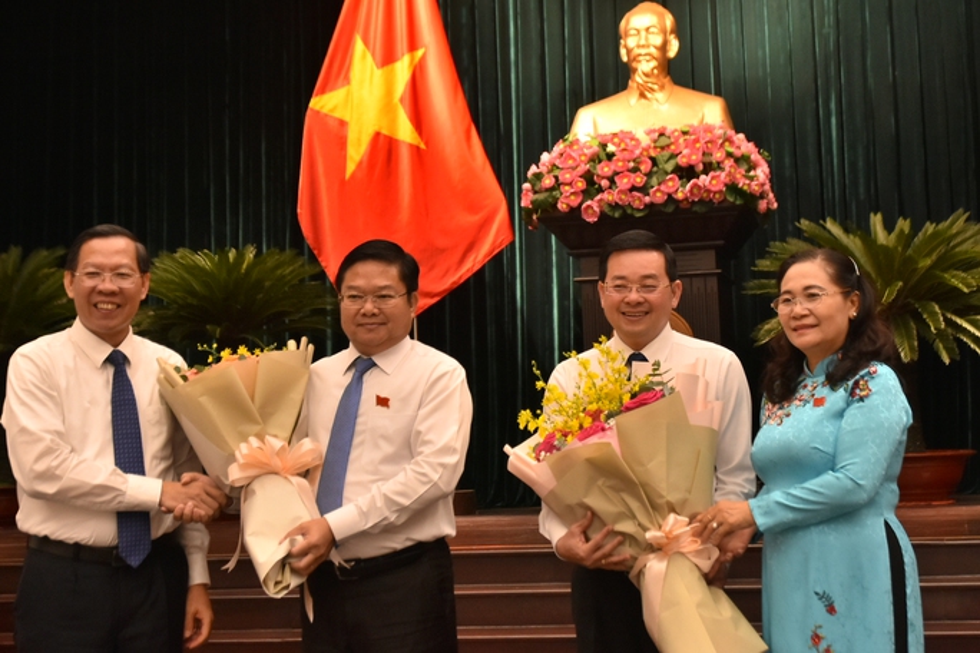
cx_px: 490
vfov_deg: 31.9
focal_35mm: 42
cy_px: 326
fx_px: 1143
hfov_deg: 46.4
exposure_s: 1/200
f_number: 3.5
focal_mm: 28
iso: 800
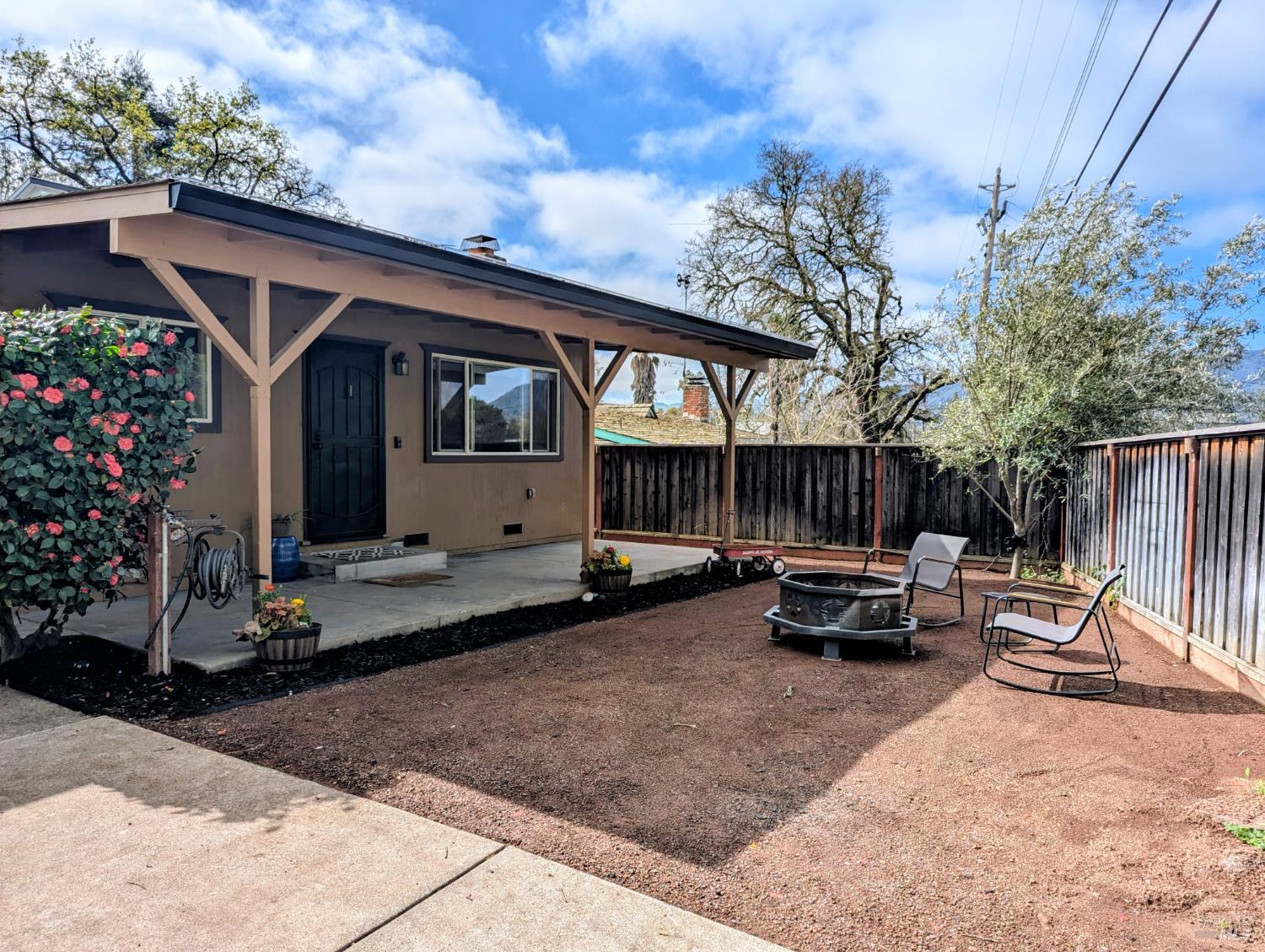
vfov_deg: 56.9
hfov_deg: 71.5
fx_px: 878
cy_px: 476
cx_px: 632
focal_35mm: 24
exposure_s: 1/4049
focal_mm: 6.81
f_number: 1.85
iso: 47
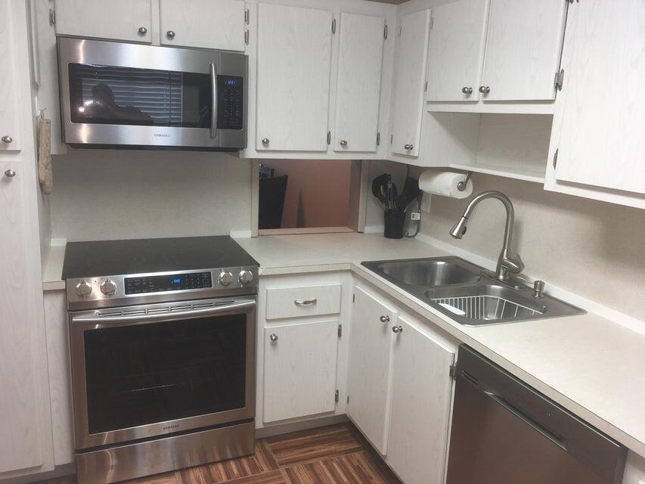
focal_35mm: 29
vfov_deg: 48.2
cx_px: 322
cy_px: 242
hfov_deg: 61.7
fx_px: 540
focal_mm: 4.15
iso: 25
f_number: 2.2
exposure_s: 1/36
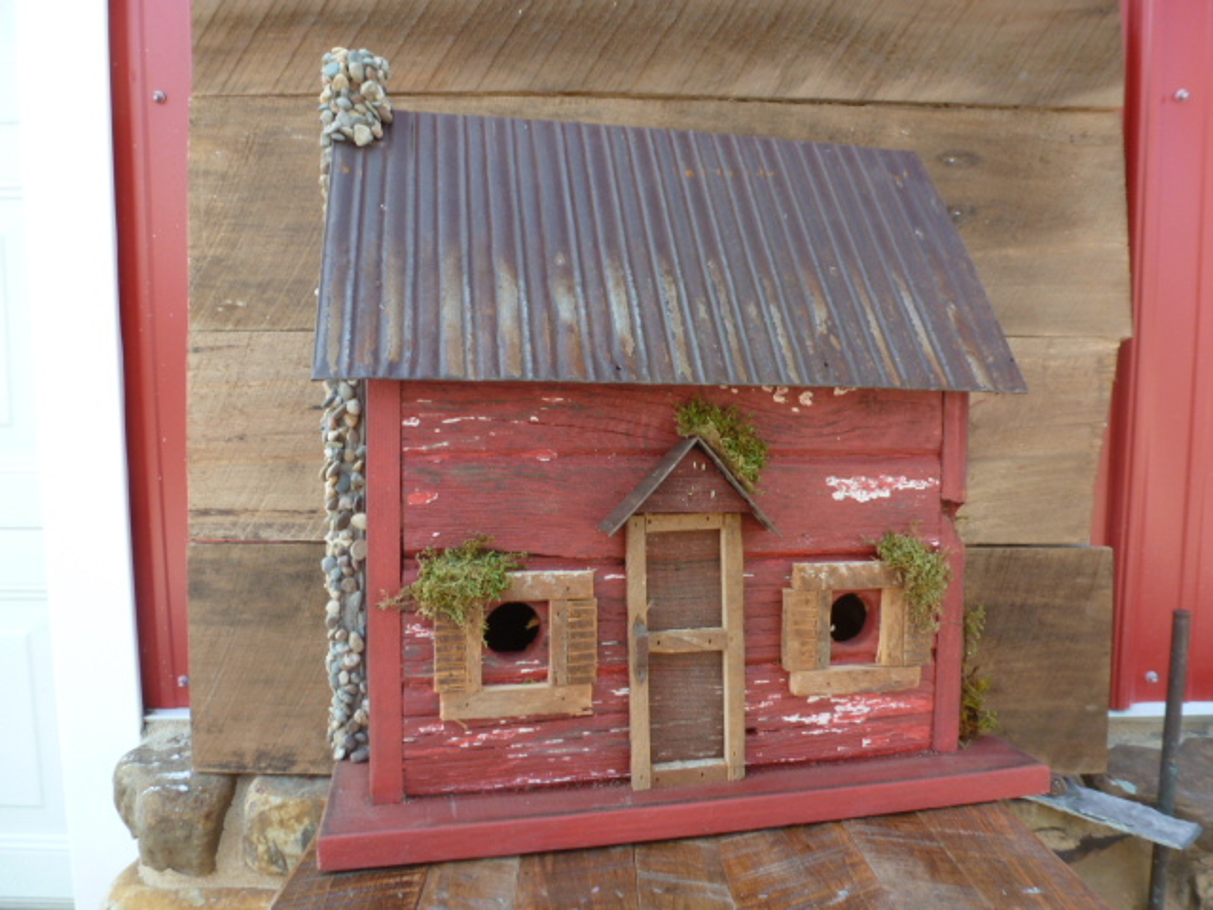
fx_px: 841
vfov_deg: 56.8
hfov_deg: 71.6
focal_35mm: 24
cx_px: 606
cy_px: 455
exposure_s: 1/125
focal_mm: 4.3
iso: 100
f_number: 3.3
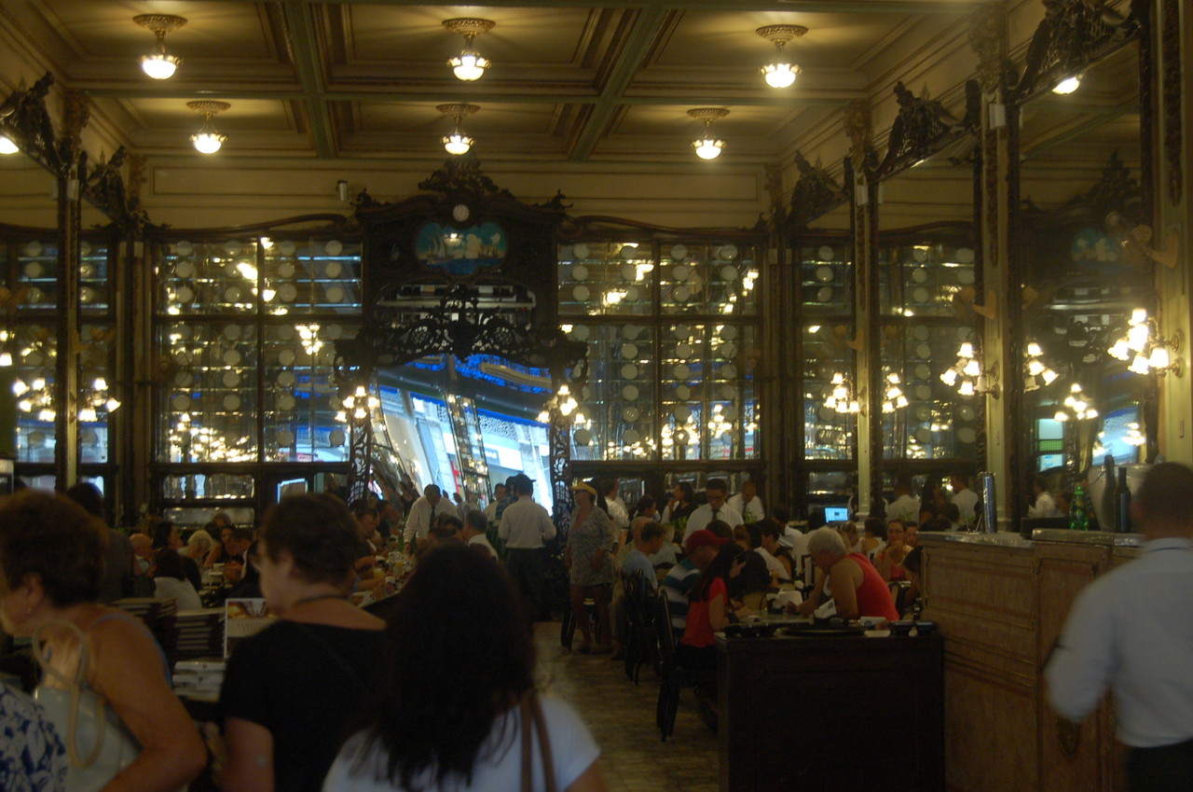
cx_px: 596
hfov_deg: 33.5
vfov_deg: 22.5
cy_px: 396
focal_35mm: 60
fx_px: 1985
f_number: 5
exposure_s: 1/20
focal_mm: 40
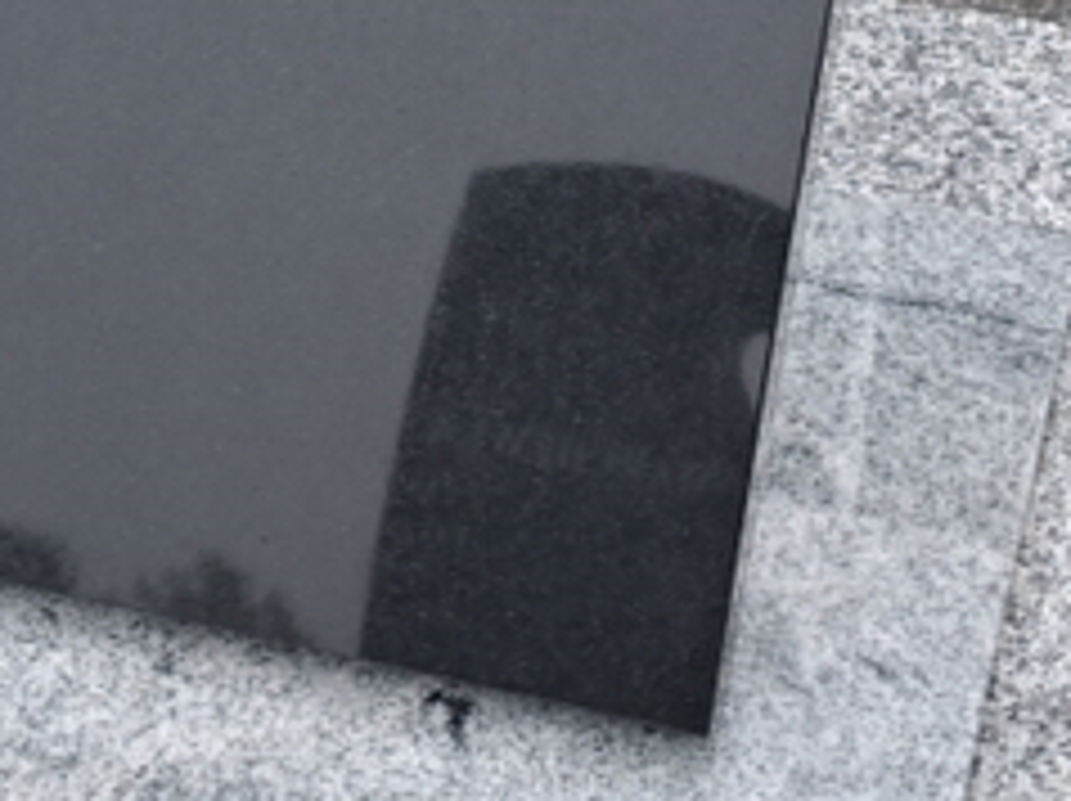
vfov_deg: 15.2
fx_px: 2998
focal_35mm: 97
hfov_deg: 20.2
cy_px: 360
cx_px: 374
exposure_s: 1/50
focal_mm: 5.23
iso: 83
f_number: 1.8
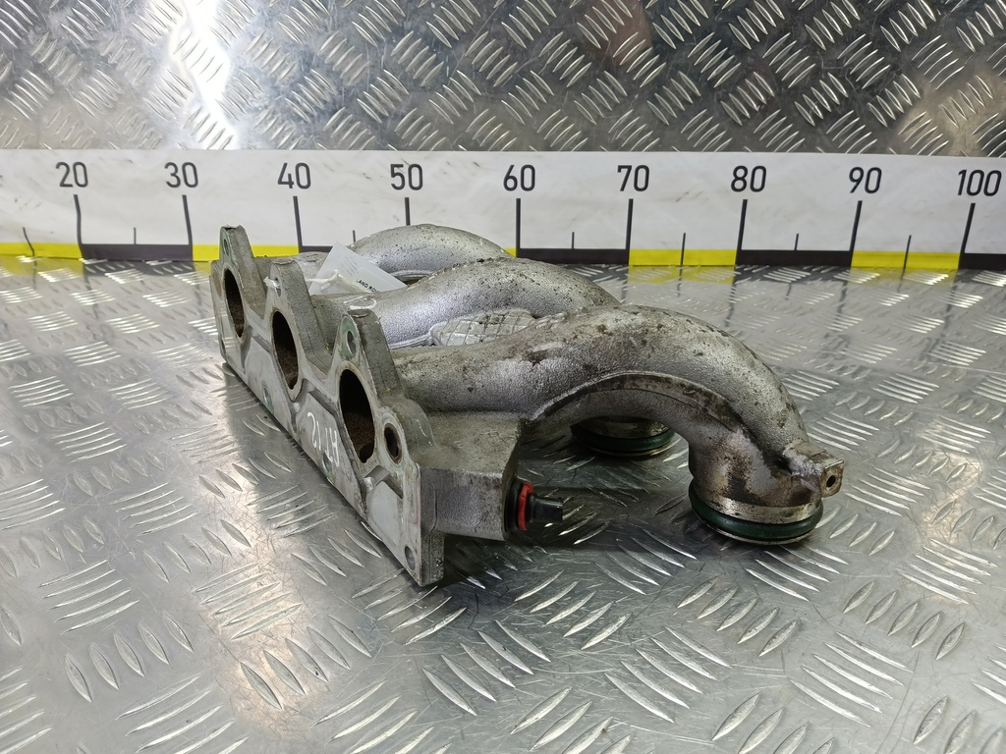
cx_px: 503
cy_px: 377
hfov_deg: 73.9
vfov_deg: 58.9
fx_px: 668
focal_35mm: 23
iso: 156
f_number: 1.6
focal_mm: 4.11
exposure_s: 1/50
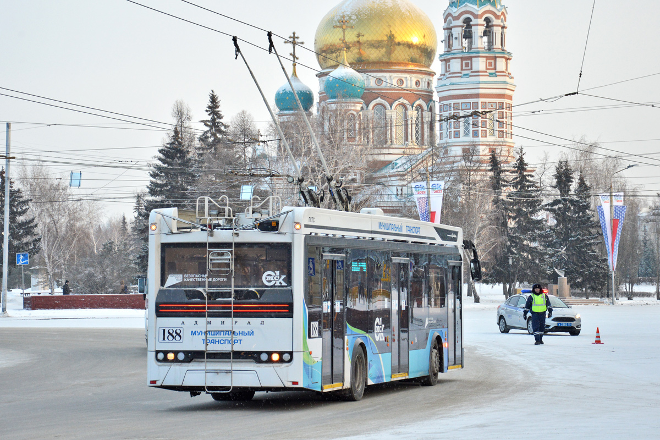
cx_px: 330
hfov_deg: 18.2
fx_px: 2062
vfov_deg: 12.2
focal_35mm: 112
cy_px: 220
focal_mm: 75
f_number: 5.6
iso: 400
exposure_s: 1/320
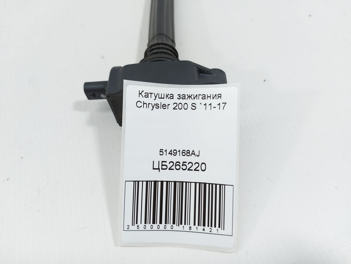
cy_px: 132
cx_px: 176
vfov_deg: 56.8
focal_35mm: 24
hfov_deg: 71.6
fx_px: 243
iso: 40
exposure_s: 1/50
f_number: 1.8
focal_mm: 5.23
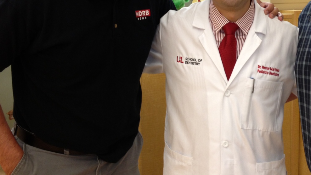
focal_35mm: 63
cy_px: 31
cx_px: 203
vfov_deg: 18.9
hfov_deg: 33.1
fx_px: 520
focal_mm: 4.28
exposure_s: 1/20
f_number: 2.4
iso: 80
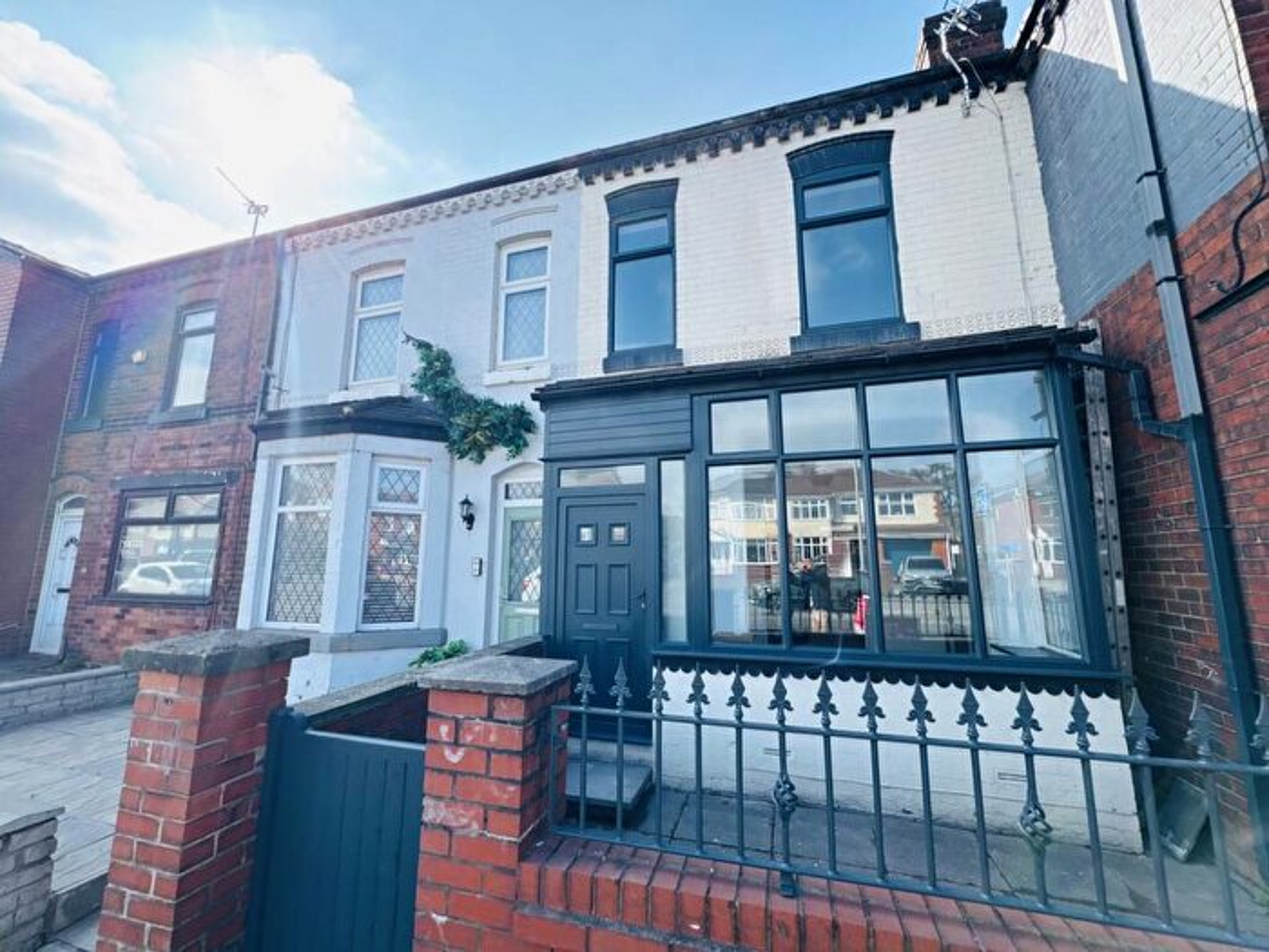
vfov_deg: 85.7
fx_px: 513
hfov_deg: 102.1
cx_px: 634
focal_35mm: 14
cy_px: 476
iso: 40
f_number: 2.2
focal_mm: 2.22
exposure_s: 1/620
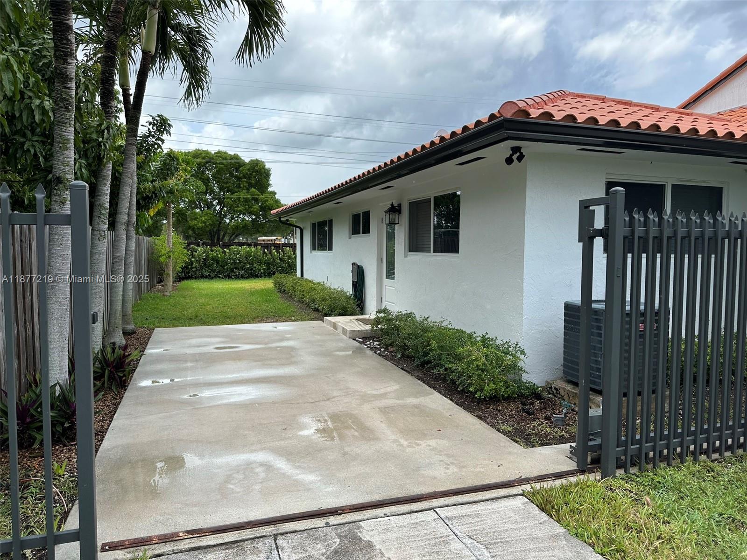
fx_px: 518
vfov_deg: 56.8
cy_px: 280
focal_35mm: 24
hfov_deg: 71.6
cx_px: 374
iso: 80
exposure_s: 1/1453
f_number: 1.78
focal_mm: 6.86
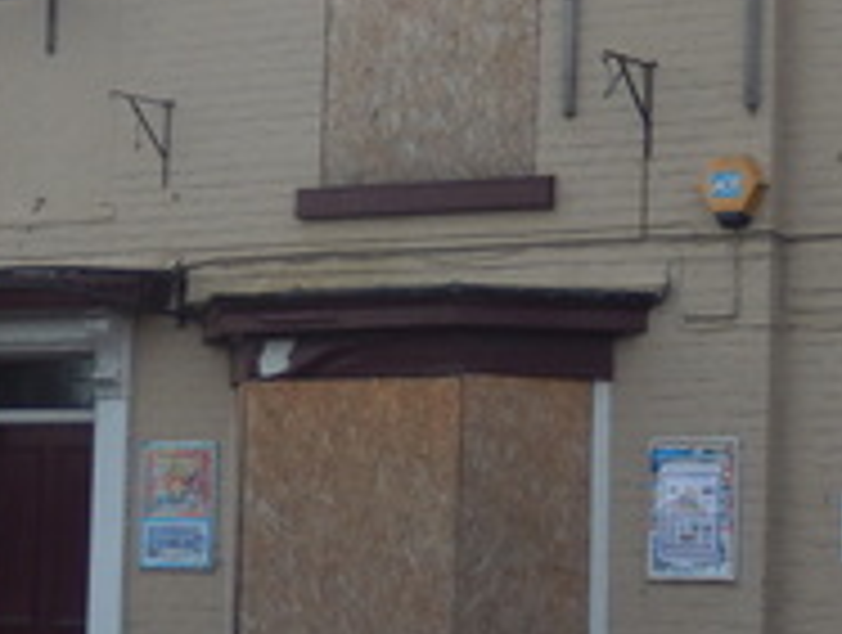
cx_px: 230
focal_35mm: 140
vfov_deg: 10.6
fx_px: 3412
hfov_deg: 14.0
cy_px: 324
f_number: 4.2
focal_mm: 7.3
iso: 125
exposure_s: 1/200
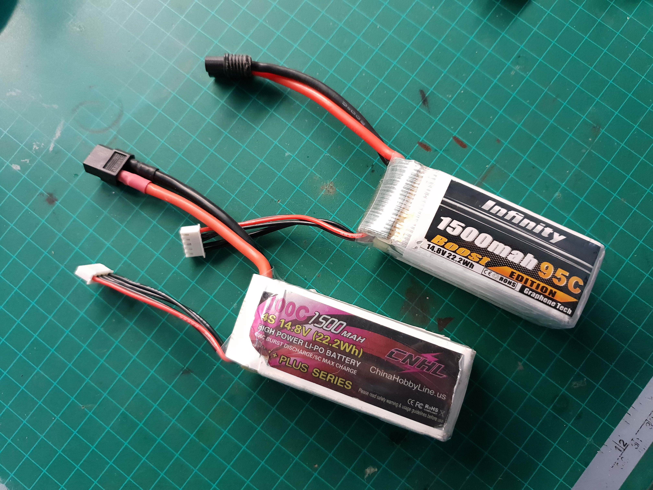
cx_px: 326
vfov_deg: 53.1
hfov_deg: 67.3
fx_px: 490
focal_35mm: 26
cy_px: 245
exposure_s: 1/33
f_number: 1.5
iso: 320
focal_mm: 4.3
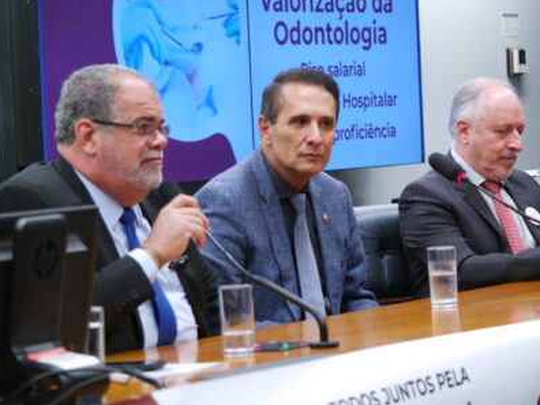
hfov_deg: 11.3
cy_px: 202
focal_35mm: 175
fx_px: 2730
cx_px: 301
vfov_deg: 8.5
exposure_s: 1/125
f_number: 5
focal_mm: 104
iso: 2500
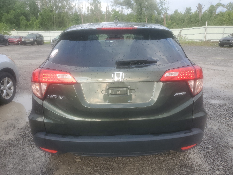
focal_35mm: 26
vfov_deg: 53.1
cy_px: 88
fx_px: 175
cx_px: 116
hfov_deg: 67.3
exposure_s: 1/400
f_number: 1.5
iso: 50
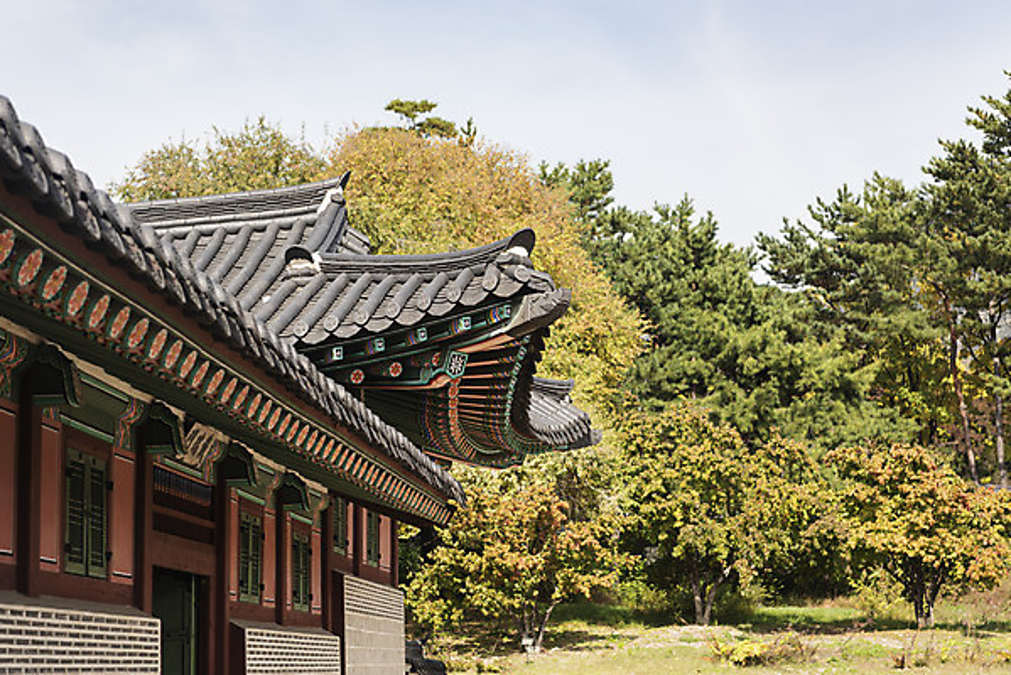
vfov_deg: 19.5
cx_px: 506
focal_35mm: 70
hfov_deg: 28.8
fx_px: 1967
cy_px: 338
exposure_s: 1/800
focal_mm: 70
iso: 100
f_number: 3.2
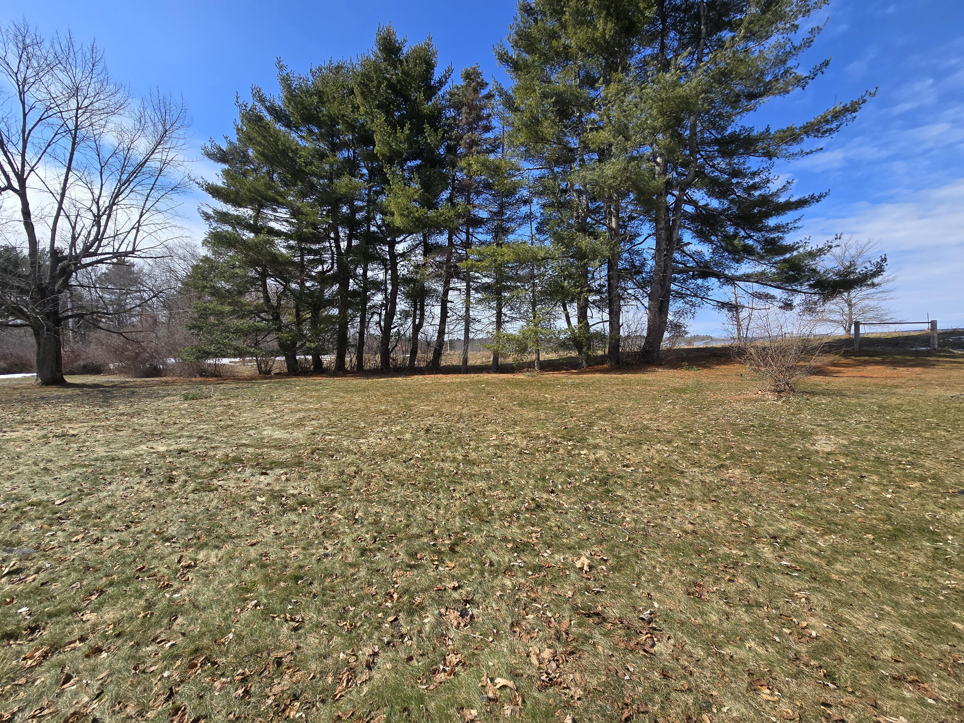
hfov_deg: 106.2
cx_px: 482
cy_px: 362
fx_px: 362
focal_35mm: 13
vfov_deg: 89.9
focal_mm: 2.2
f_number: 2.2
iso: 50
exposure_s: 1/1859
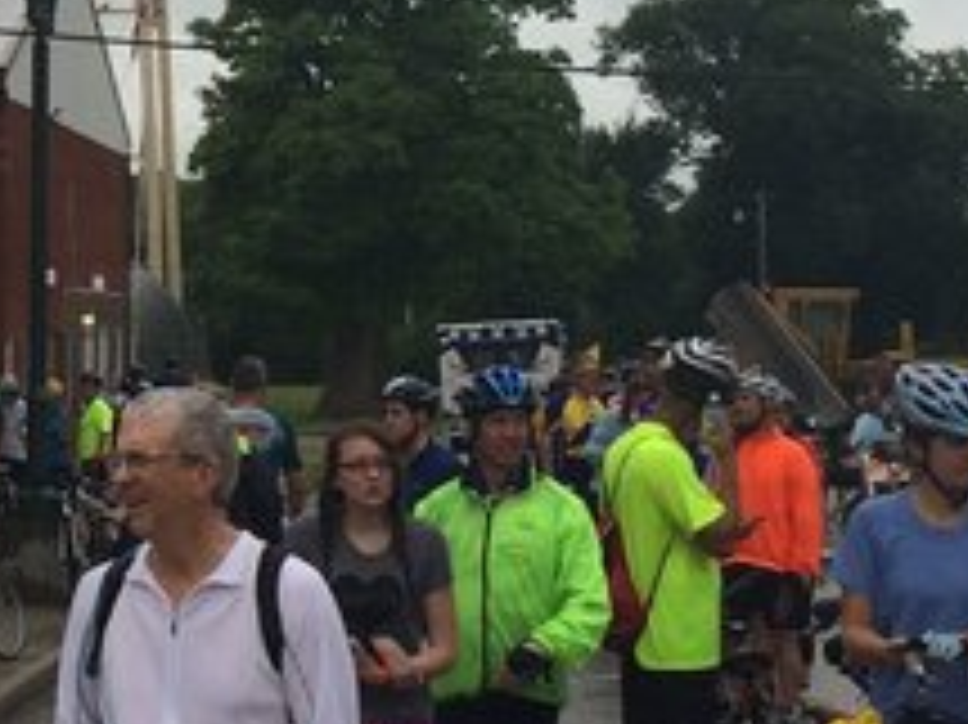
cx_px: 216
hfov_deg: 23.8
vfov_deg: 17.7
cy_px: -31
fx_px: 2264
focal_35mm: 81
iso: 32
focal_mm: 4.15
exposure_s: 1/631
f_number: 2.2
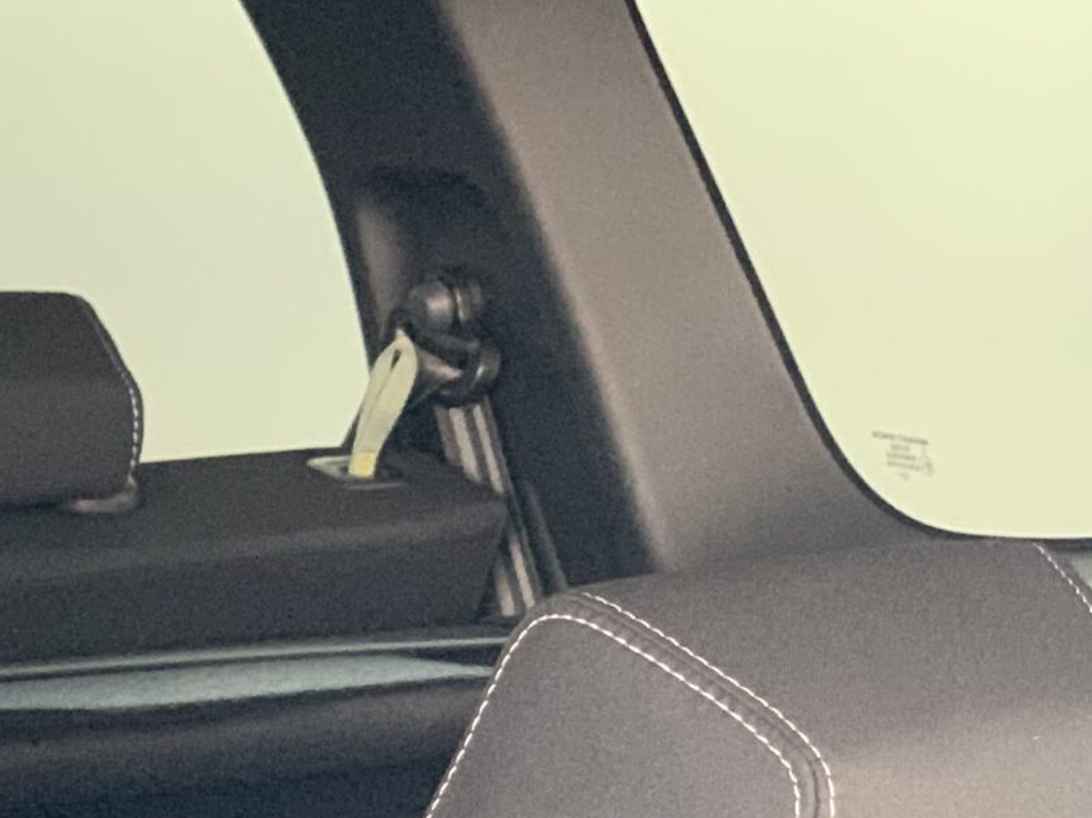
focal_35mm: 162
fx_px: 5109
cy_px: 1045
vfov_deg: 9.0
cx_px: -219
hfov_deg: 11.9
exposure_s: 1/60
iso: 320
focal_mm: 6
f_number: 2.4
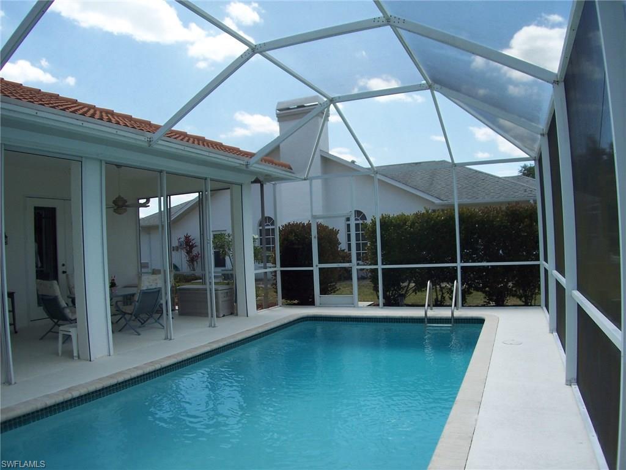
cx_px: 313
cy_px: 235
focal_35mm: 39
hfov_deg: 47.9
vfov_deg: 36.8
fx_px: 705
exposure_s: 1/500
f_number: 3.4
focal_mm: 8
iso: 100
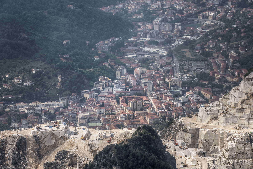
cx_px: 126
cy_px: 84
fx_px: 2055
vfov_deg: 4.7
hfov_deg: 7.0
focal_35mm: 292
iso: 100
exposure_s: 1/320
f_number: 5.6
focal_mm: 195
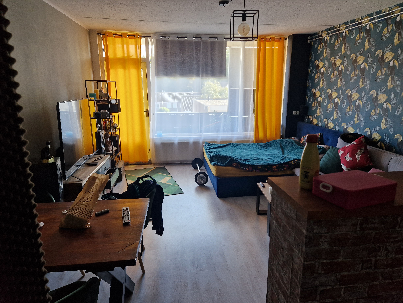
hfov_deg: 73.9
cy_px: 152
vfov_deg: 58.9
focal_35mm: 23
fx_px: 268
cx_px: 202
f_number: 1.8
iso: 160
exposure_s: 1/180
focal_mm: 5.4
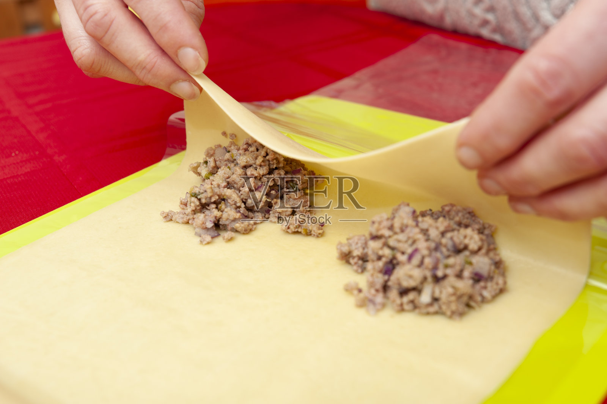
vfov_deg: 27.0
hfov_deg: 39.6
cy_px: 202
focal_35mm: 50
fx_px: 843
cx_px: 304
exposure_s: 1/160
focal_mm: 50
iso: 100
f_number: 7.1
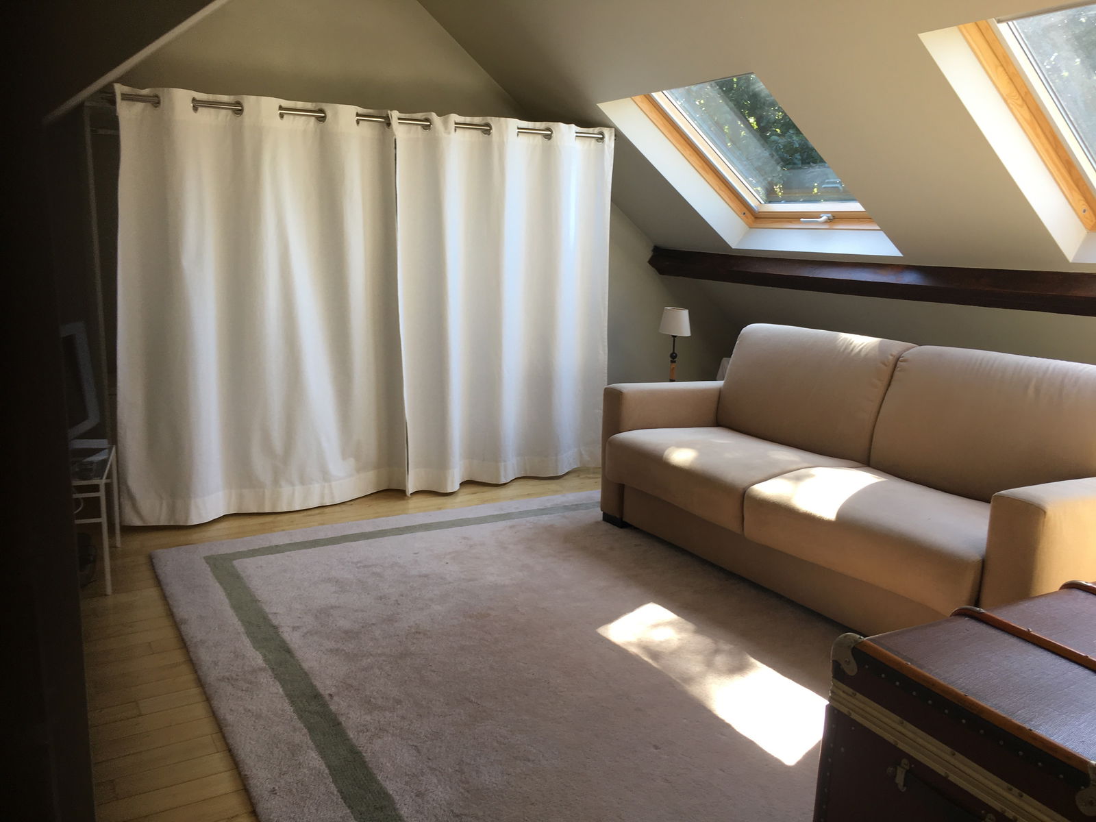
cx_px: 548
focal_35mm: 29
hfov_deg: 61.7
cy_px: 411
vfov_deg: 48.2
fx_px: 918
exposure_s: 1/50
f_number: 2.2
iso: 25
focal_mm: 4.15
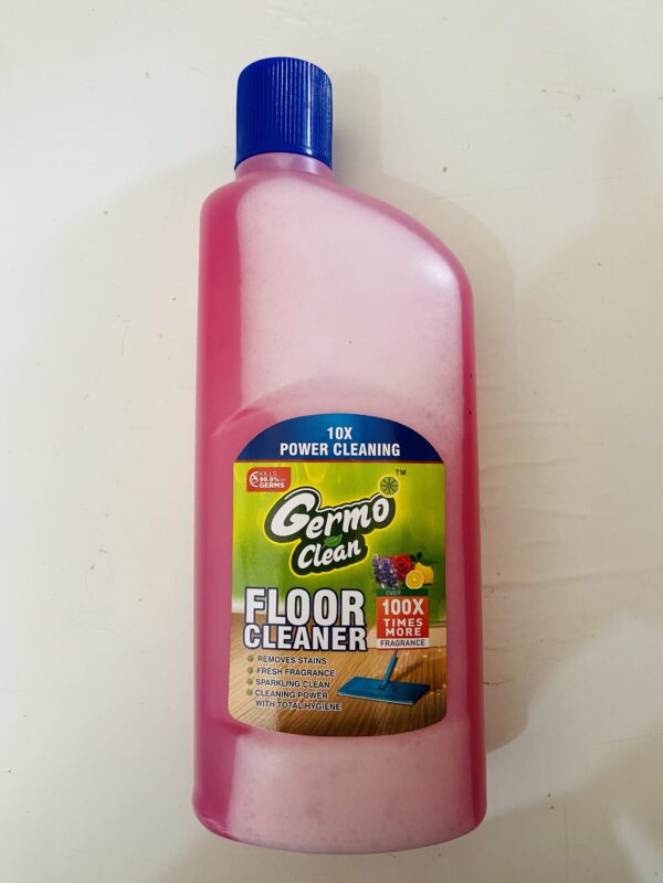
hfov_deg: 53.1
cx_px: 332
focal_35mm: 26
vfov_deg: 67.3
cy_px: 442
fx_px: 664
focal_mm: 4.25
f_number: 1.8
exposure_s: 1/50
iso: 100
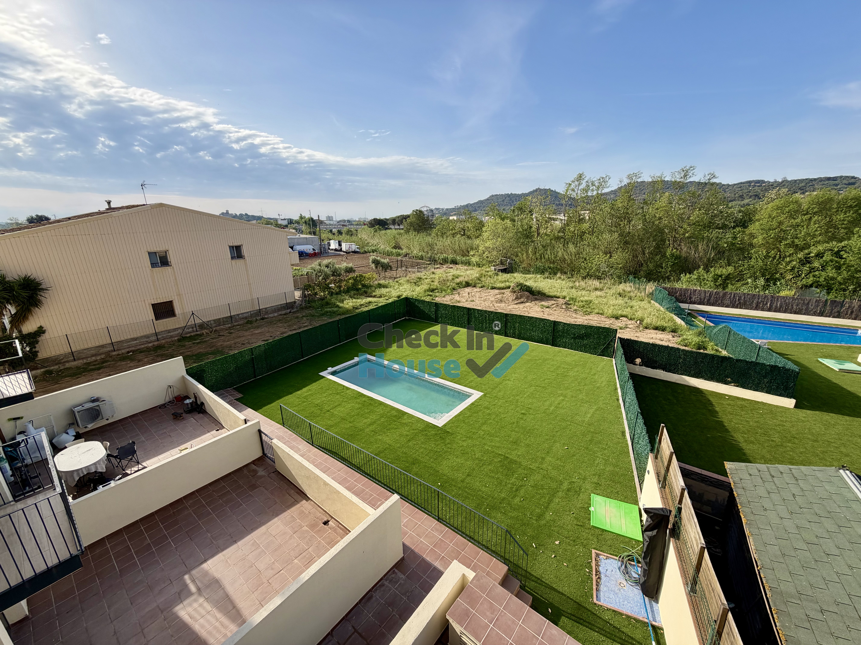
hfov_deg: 102.1
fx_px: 348
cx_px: 430
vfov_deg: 85.7
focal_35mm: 14
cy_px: 322
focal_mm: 2.22
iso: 32
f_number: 2.2
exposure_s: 1/770
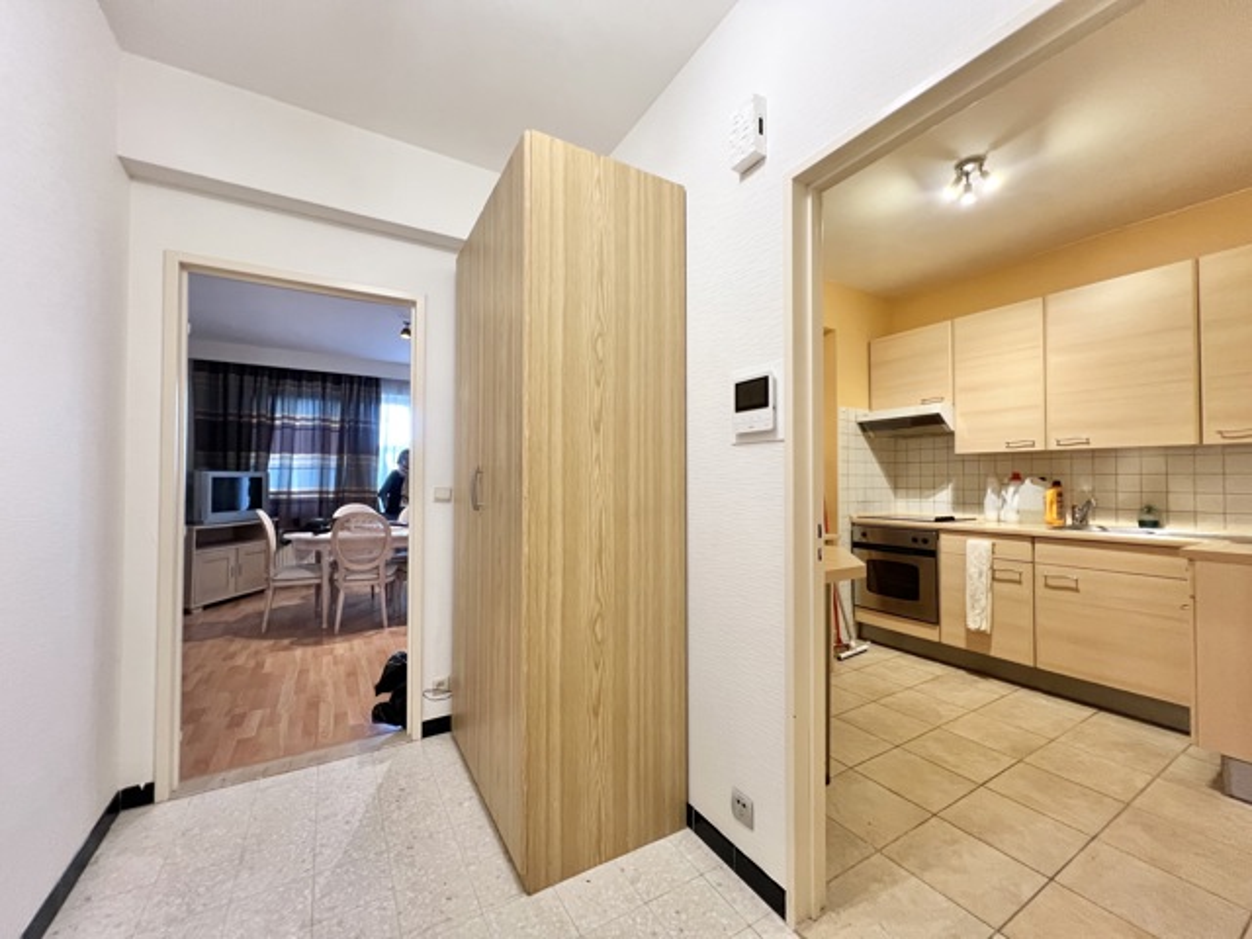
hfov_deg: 106.2
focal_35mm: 13
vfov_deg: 89.9
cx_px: 626
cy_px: 470
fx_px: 470
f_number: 1.8
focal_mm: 1.57
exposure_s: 1/50
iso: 250
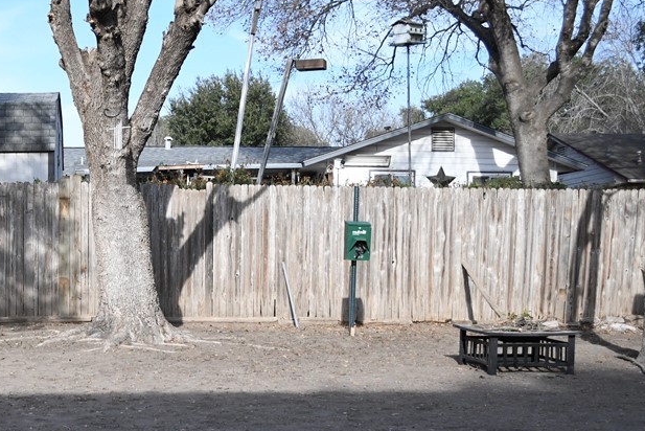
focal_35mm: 58
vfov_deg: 23.2
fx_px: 1040
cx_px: 119
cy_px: 314
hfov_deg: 33.4
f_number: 3.8
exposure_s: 1/8000
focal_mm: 22
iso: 1600
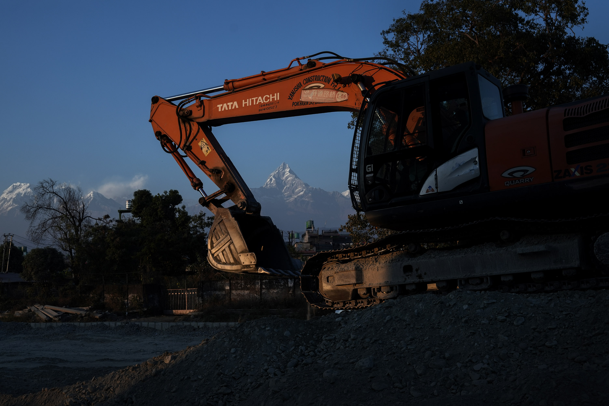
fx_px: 690
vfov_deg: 32.8
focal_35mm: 41
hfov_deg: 47.6
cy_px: 203
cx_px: 304
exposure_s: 1/500
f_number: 6.3
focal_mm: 40.8
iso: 200
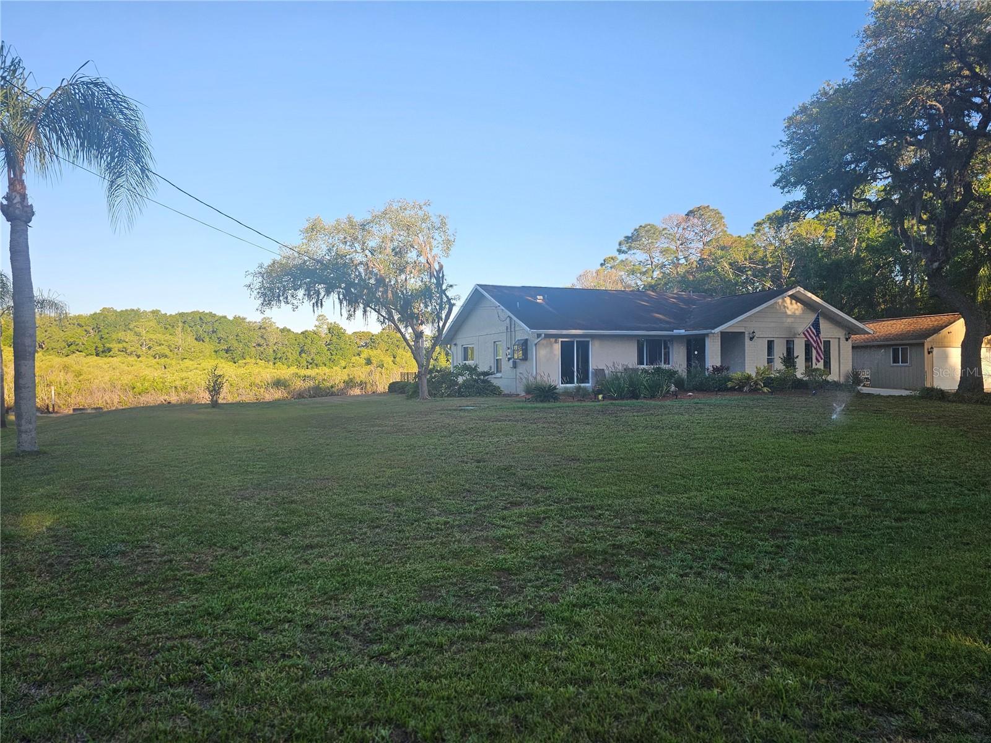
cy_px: 372
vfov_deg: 58.9
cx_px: 496
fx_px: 658
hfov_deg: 73.9
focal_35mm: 23
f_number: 1.7
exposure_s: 1/217
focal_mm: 6.3
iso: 10
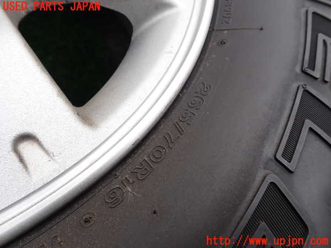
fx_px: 239
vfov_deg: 54.9
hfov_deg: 69.4
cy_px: 124
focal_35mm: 25
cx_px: 166
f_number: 2.8
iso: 100
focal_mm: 4.5
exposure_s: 1/125
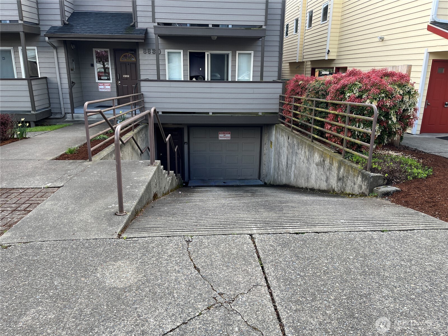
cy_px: 168
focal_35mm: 26
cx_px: 224
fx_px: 336
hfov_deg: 67.3
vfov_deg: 53.1
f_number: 1.6
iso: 50
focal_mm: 5.1
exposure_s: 1/605
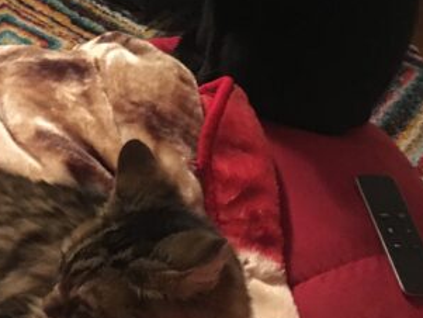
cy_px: 58
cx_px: -65
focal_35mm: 74
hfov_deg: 24.2
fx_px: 905
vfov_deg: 19.7
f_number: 2.2
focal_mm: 4.15
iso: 320
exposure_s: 1/15
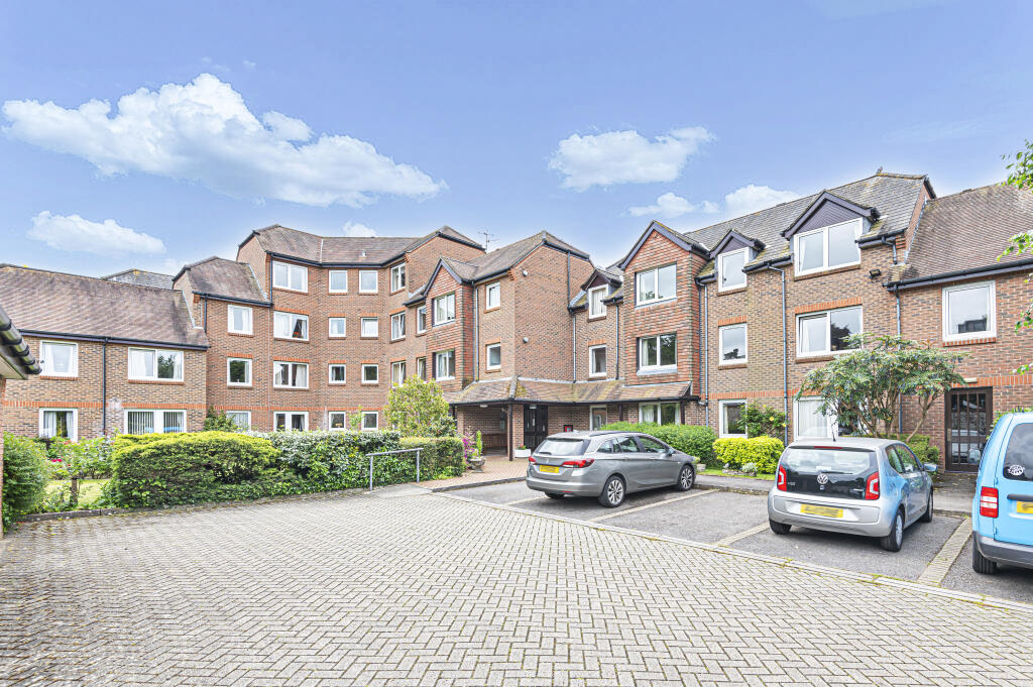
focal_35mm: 16
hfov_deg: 96.8
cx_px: 516
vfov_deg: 73.7
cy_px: 344
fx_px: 459
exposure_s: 1/60
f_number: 9
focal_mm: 16
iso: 250
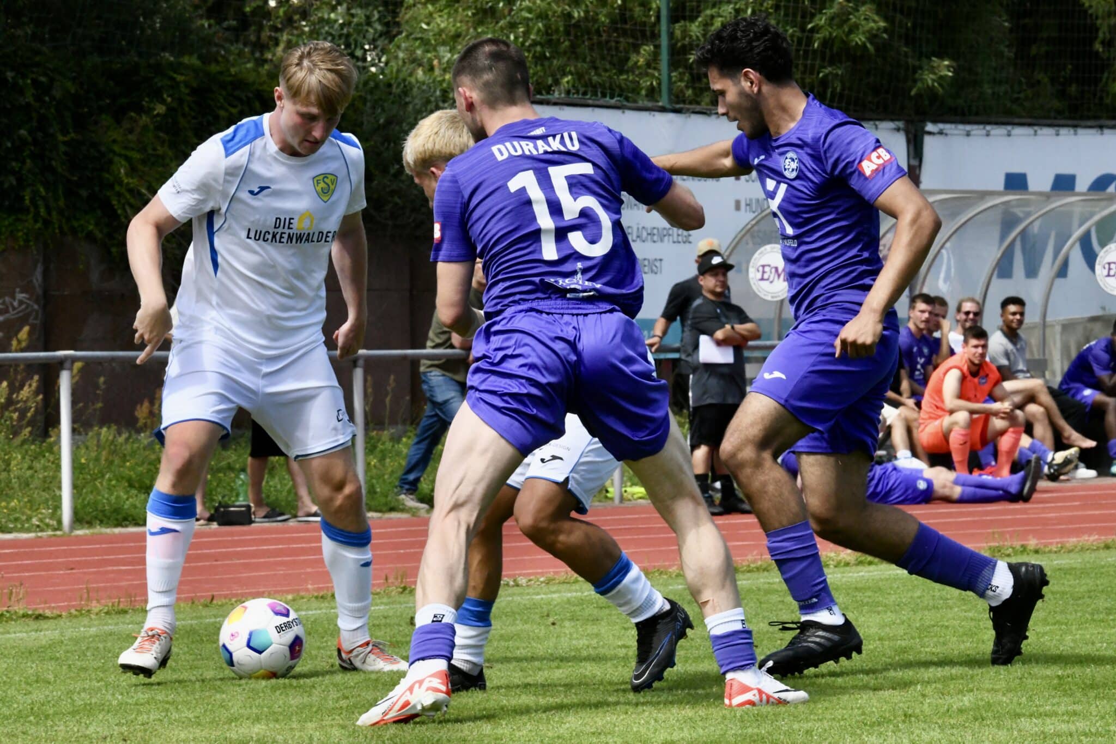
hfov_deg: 9.4
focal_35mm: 220
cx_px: 558
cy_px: 372
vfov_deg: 6.2
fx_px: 6819
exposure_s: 1/1600
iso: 5000
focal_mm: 220
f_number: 20
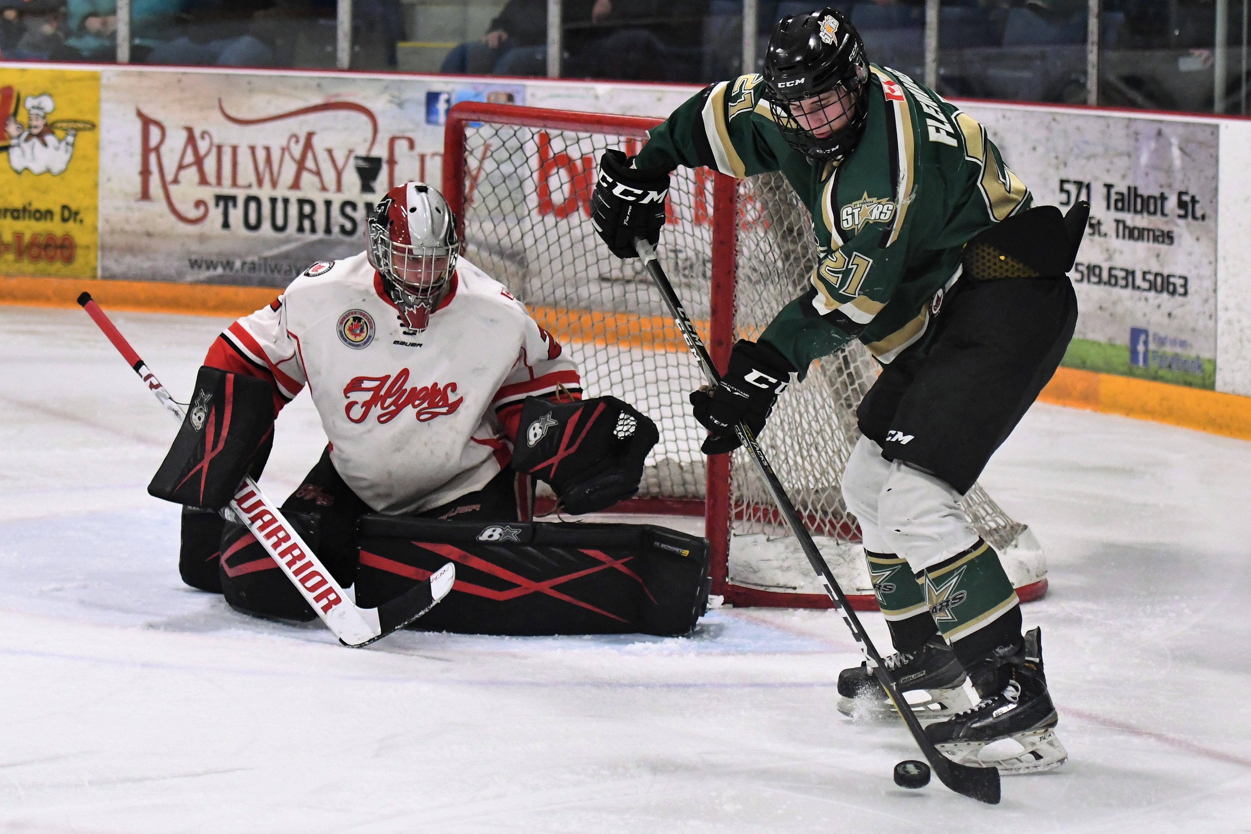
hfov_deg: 19.5
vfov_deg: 13.0
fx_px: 3648
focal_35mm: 105
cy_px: 417
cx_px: 626
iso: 4000
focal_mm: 70
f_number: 2.8
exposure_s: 1/1000
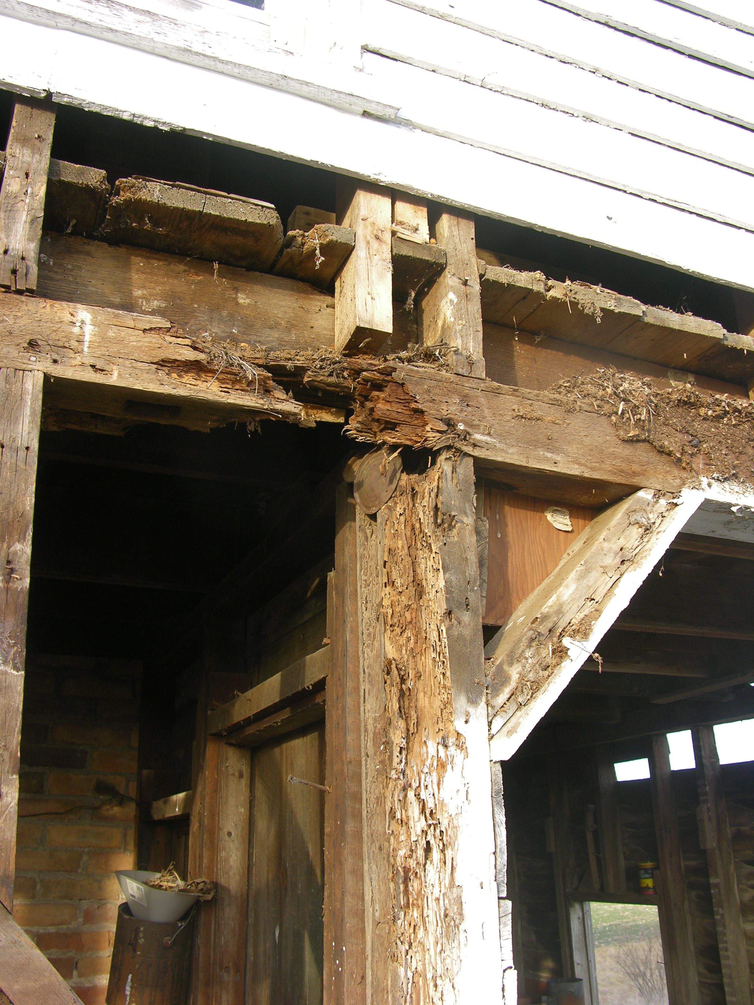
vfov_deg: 52.6
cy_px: 502
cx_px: 377
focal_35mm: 35
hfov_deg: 40.7
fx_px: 1016
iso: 50
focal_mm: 8.9
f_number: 3.2
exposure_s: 1/47.1
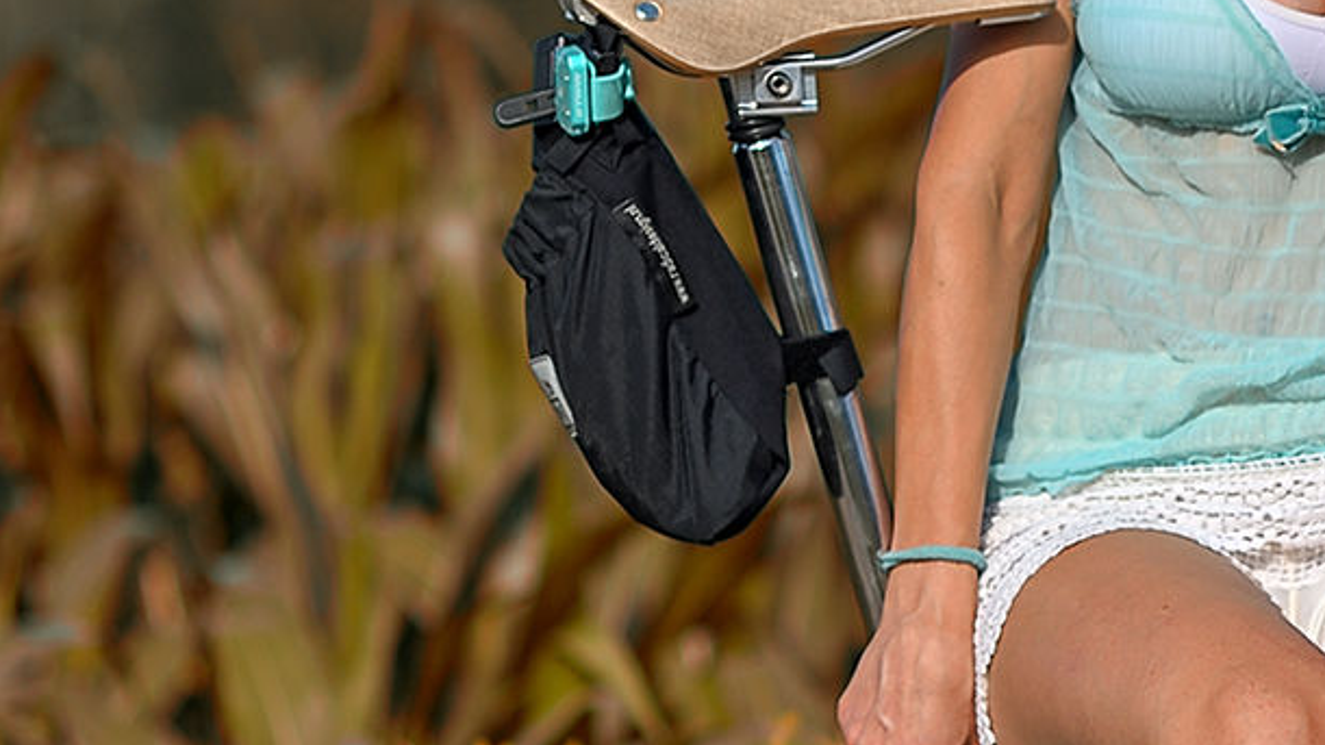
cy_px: 223
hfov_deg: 6.1
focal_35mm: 350
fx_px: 12296
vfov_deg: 3.5
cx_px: 1405
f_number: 2
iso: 100
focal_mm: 85
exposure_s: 1/6400
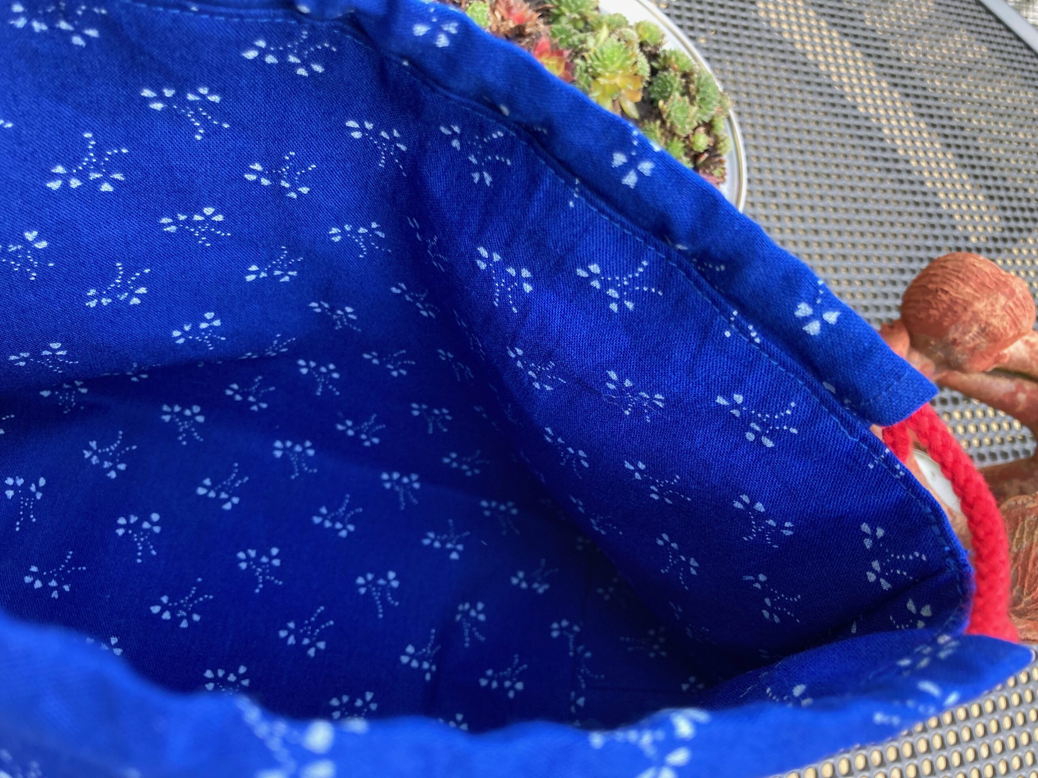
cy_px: 389
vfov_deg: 49.7
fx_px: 840
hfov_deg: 63.4
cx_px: 519
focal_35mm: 28
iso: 80
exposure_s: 1/102
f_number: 1.8
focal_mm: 3.99
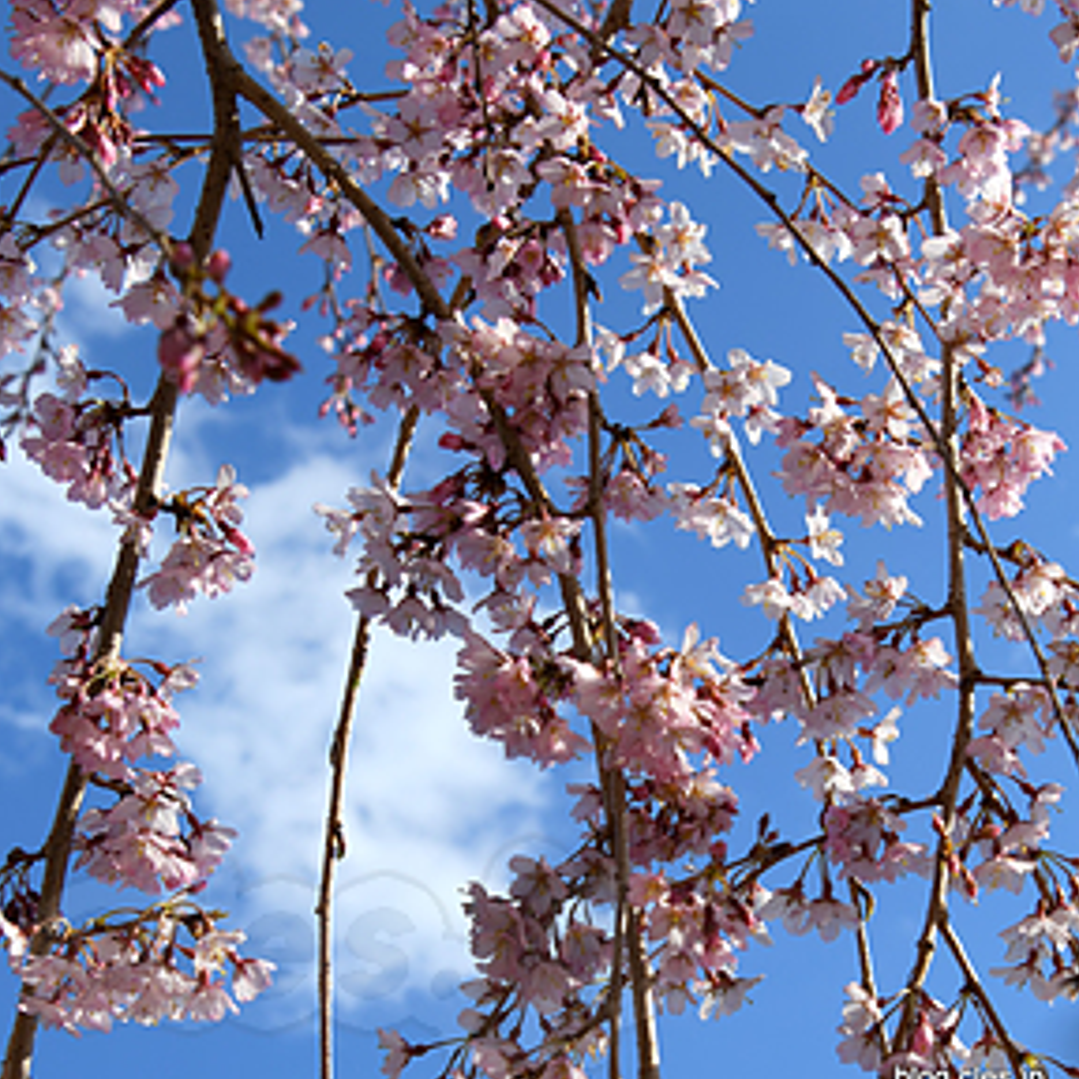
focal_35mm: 40
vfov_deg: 41.0
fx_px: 1411
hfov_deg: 41.9
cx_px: 536
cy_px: 307
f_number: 8
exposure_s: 1/250
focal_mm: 31
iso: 64
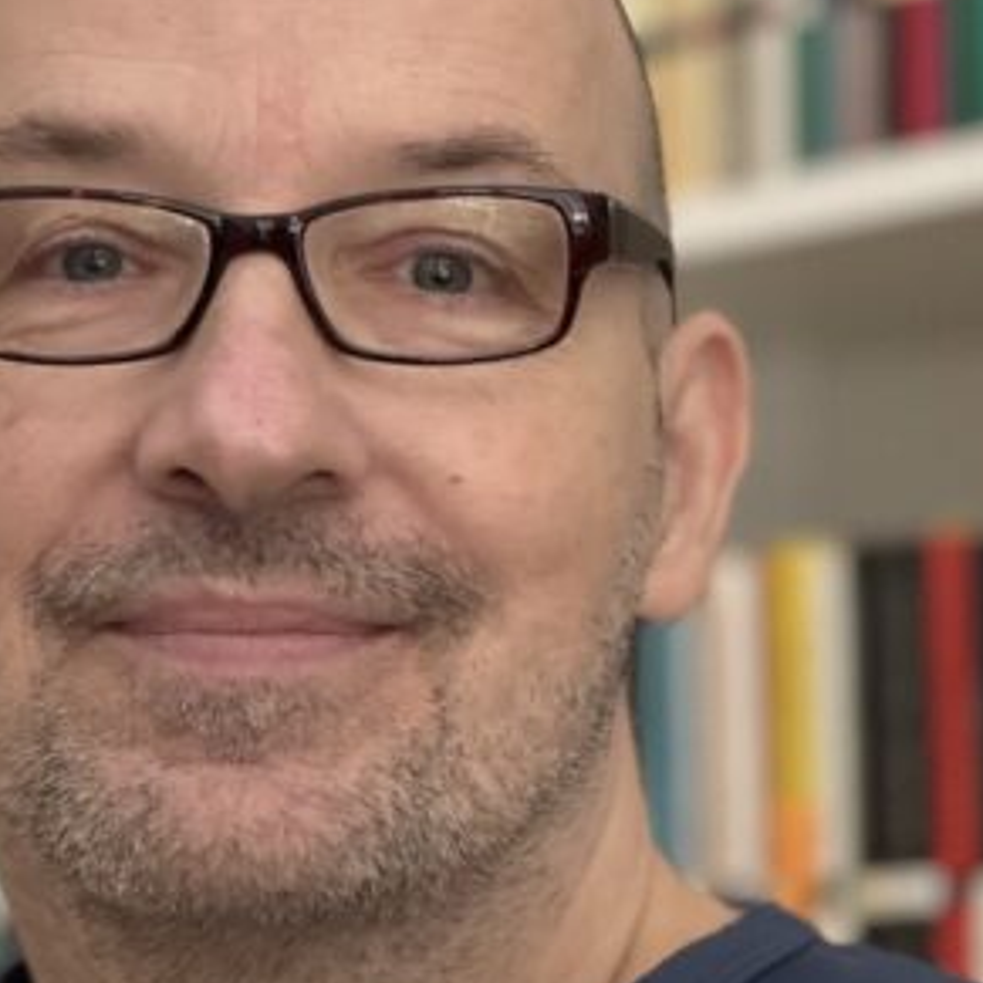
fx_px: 4755
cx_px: 410
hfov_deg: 11.8
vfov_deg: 11.8
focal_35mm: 148
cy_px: 583
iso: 1250
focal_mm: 9
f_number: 2.8
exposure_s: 1/33
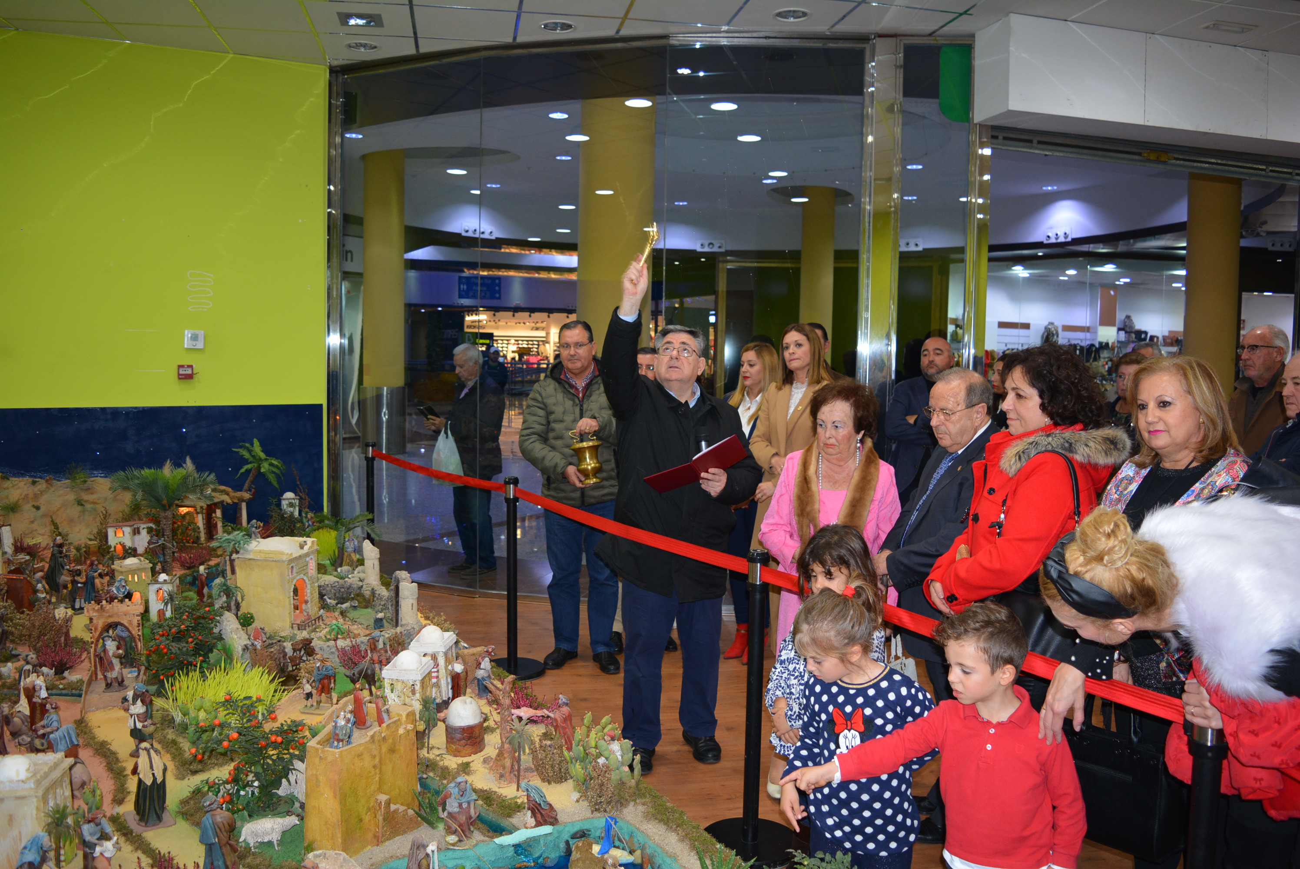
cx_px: 650
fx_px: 976
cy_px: 434
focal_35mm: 27
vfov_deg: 48.0
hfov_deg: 67.3
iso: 450
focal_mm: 18
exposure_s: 1/60
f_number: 3.5
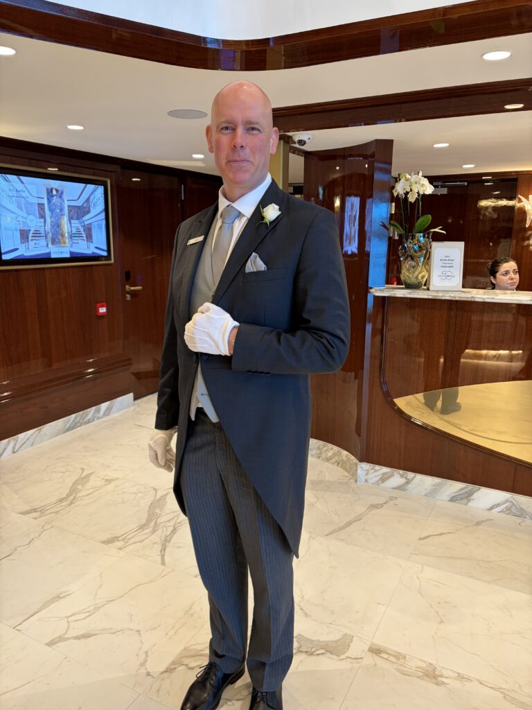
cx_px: 266
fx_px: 533
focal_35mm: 26
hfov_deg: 53.1
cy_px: 355
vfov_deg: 67.3
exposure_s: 1/60
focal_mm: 5.96
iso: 125
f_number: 1.6
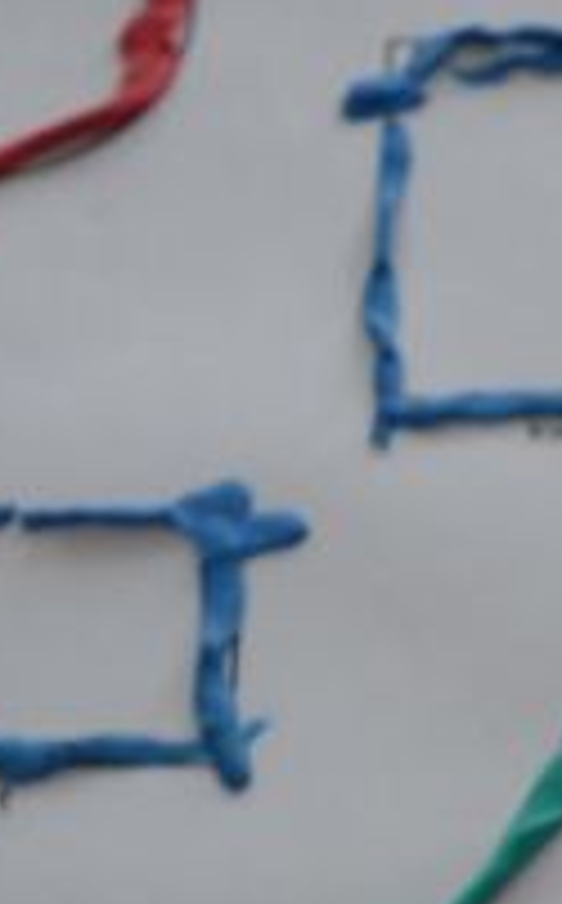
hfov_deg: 6.7
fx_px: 4796
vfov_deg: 10.7
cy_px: 726
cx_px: 580
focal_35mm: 195
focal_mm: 21.94
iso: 320
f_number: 2.8
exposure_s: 1/80
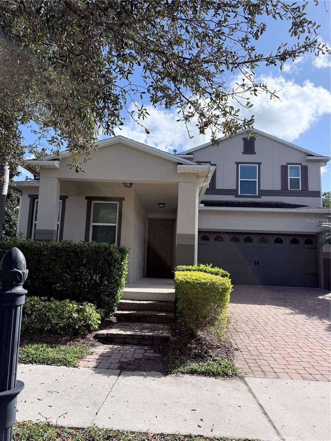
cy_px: 220
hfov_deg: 56.8
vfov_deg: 71.6
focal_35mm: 24
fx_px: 306
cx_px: 166
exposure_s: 1/6711
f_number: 1.78
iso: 125
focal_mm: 6.76
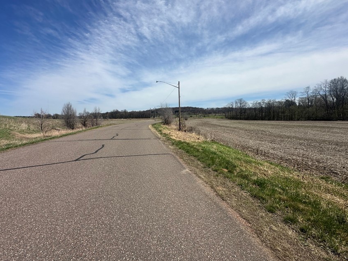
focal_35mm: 17
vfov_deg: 74.6
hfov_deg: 90.9
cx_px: 164
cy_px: 119
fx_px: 171
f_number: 2.2
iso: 50
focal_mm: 2.22
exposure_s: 1/4000
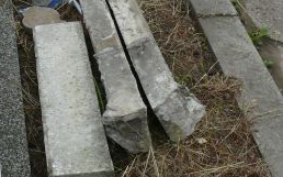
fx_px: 709
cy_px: -34
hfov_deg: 21.6
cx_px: -11
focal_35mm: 92
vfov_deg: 13.8
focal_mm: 7.4
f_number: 4.5
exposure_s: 1/200
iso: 100
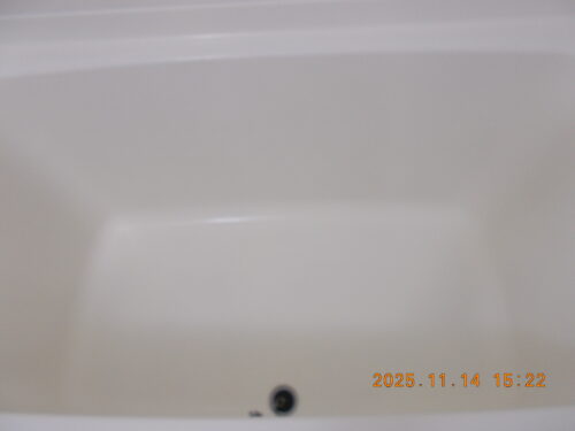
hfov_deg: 67.3
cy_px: 216
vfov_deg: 53.1
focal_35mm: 26
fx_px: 432
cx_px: 288
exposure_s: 1/25
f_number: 3.2
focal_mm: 4.6
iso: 140
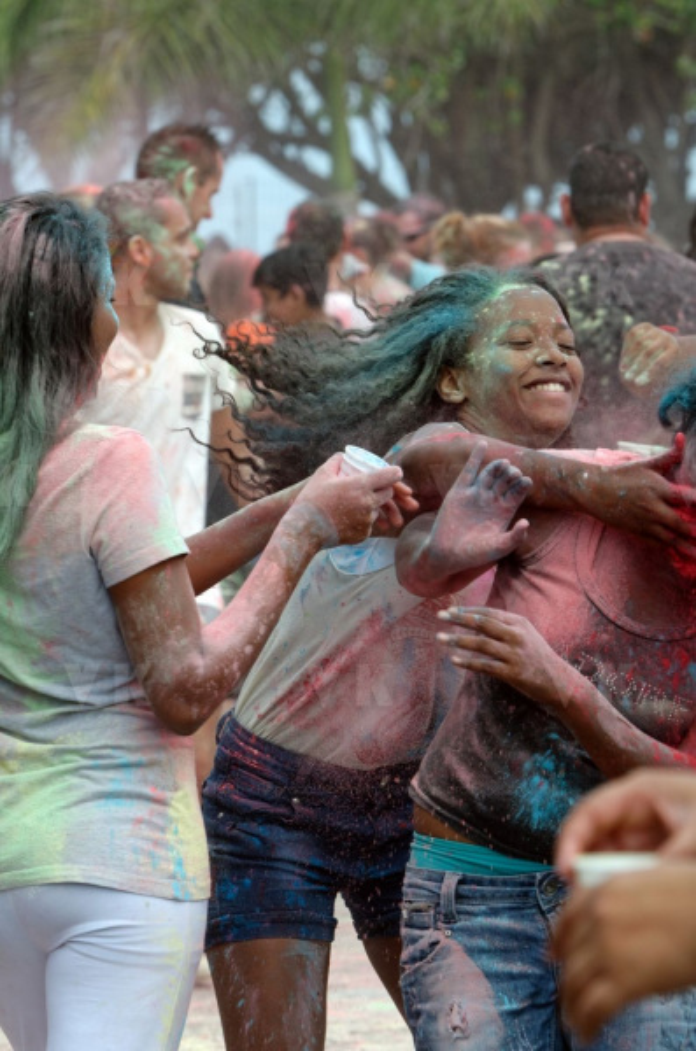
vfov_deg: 8.9
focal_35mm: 232
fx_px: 6777
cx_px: 348
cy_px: 526
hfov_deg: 5.9
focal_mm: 155
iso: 200
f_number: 8
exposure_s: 1/500
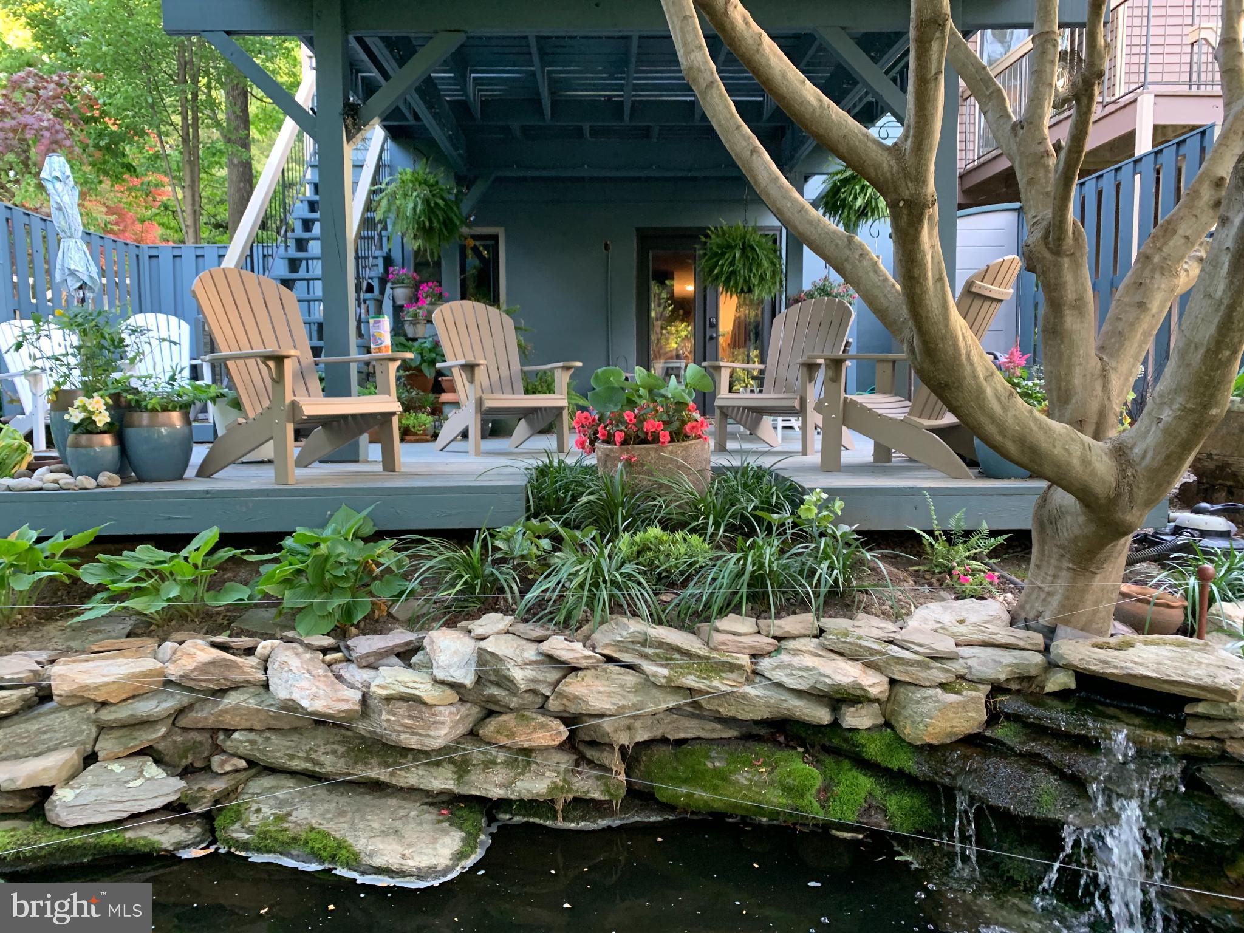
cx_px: 622
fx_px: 934
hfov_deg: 67.3
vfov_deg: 53.1
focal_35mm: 26
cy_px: 466
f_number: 1.8
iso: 250
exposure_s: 1/60
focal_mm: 4.25
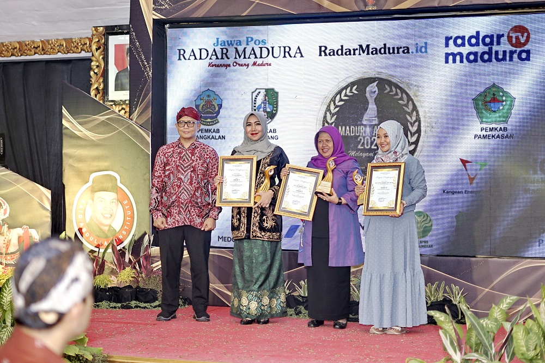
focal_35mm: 75
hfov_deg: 27.0
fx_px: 1135
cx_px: 272
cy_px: 182
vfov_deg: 18.2
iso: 200
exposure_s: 1/100
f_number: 1.8
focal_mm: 50
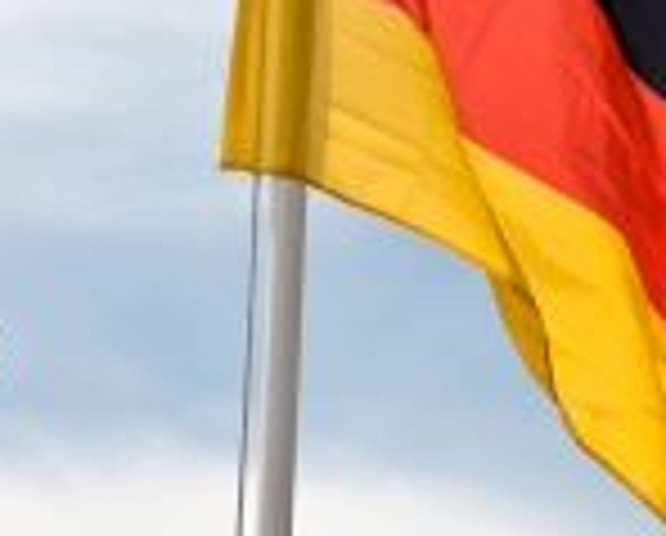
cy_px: 54
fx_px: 4148
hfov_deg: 9.2
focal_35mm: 210
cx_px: 220
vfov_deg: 7.4
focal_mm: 52
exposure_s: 1/1500
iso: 200
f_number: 6.7
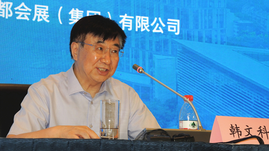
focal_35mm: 101
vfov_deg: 12.0
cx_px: 135
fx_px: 721
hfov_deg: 21.1
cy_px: 62
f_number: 3.2
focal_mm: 19.7
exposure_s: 1/80
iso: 250
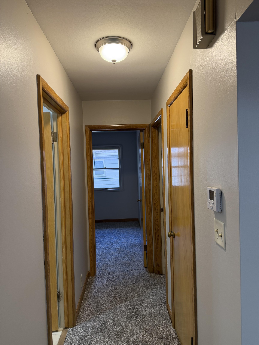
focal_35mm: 24
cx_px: 130
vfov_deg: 71.6
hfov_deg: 56.8
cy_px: 172
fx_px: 239
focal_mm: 6.76
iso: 125
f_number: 1.78
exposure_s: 1/60
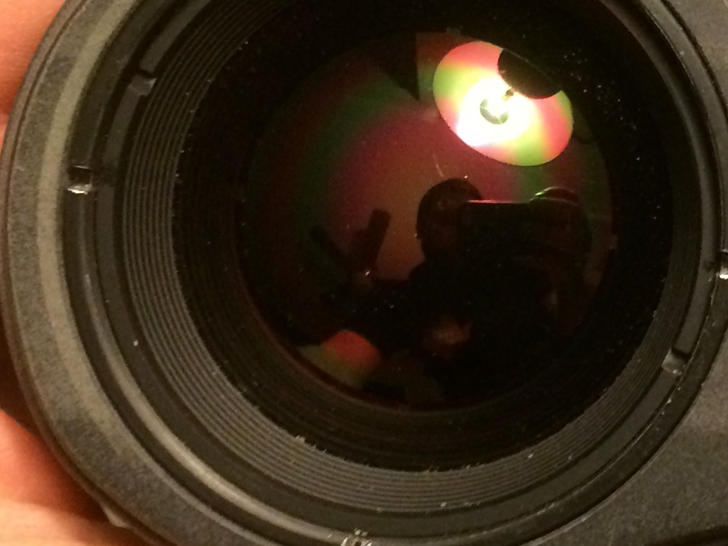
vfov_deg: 16.3
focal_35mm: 90
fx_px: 1893
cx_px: 670
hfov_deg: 21.2
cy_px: 112
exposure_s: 1/20
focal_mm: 4.15
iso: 250
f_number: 2.2
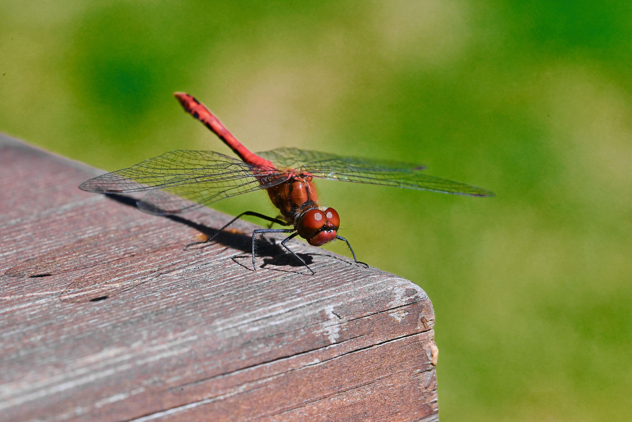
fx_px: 3512
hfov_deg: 10.3
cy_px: 211
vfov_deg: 6.9
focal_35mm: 200
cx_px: 316
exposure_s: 1/350
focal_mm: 200
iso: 800
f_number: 22
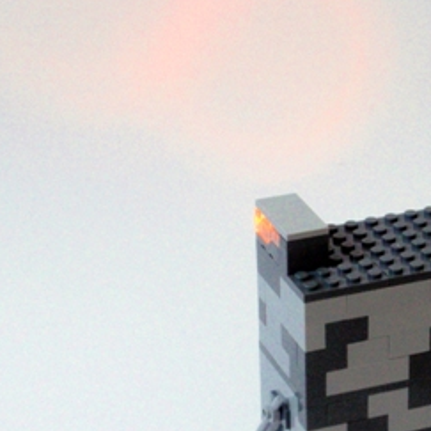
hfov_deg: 14.4
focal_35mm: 121
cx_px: 282
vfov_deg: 14.4
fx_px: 1704
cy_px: 303
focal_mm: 9.23
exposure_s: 1/30
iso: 200
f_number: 4.3
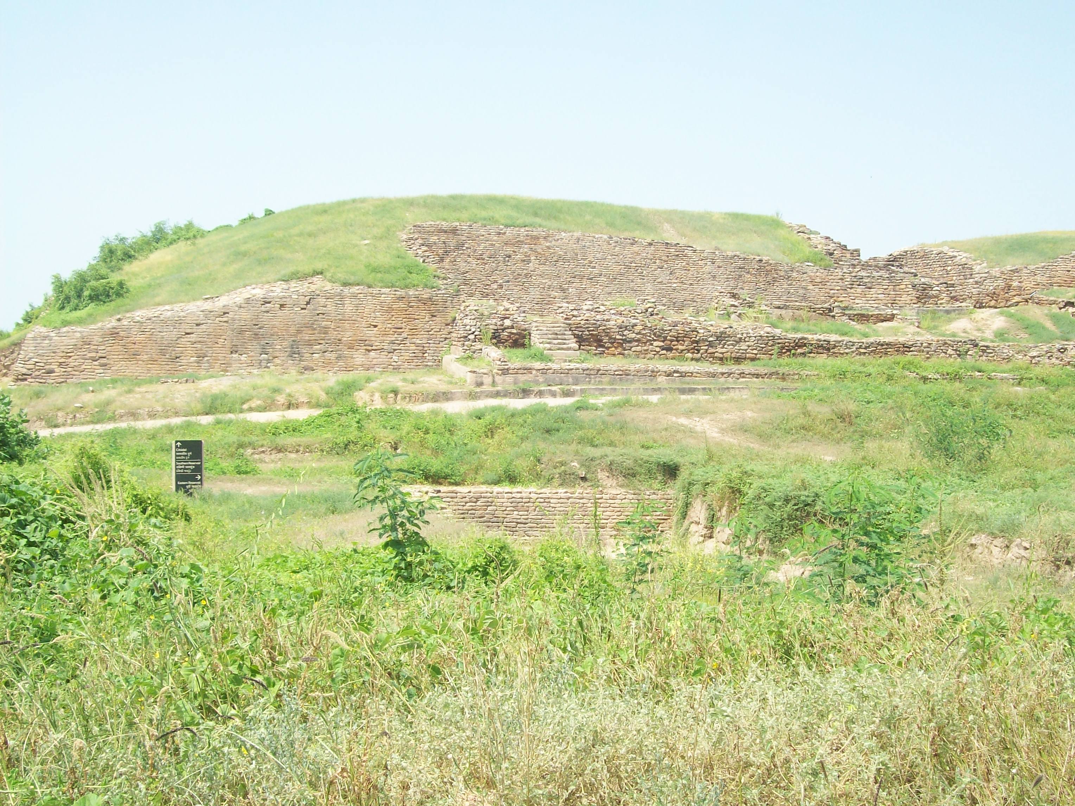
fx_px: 1397
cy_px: 403
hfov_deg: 42.1
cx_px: 538
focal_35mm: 45
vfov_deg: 32.2
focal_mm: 7.6
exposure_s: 1/255
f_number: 5.4
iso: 80
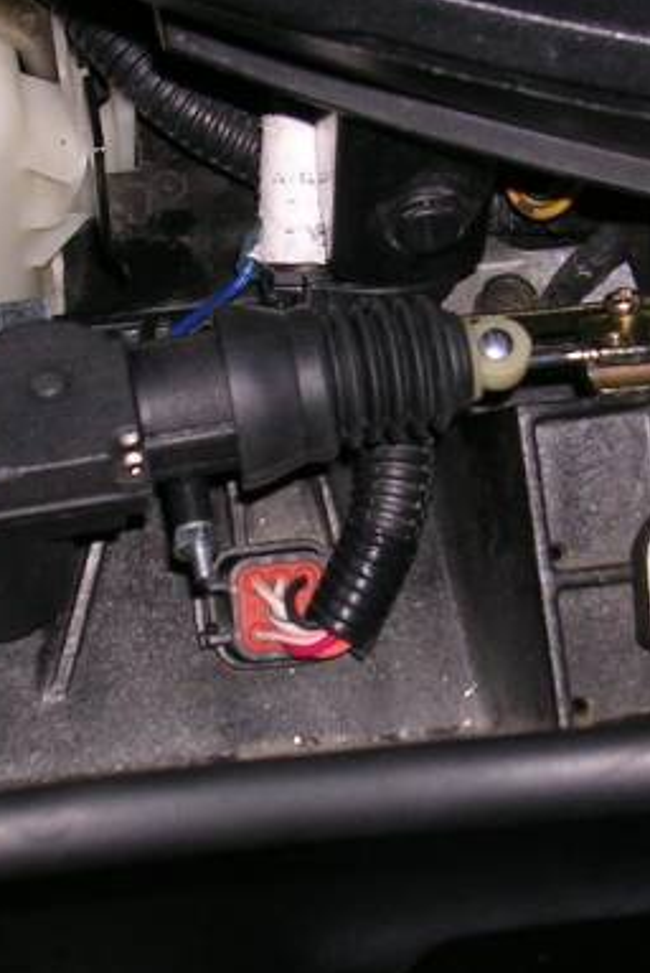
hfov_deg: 13.6
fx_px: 2730
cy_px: 470
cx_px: 284
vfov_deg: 20.2
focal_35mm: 101
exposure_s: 1/60.1
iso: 50
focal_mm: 7.5
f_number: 3.1
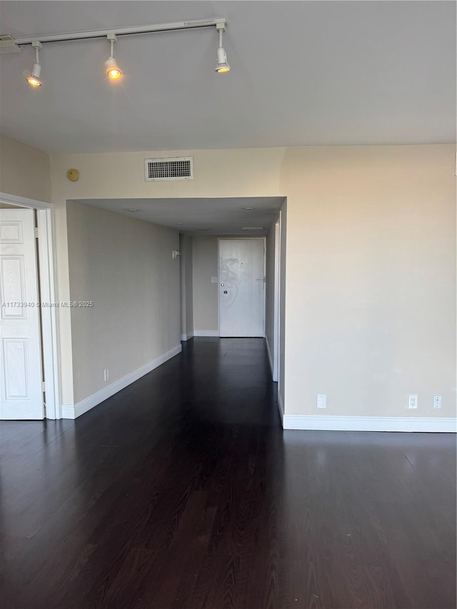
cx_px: 228
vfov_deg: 71.6
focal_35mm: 24
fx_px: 422
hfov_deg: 56.8
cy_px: 304
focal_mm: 6.76
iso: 100
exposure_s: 1/167
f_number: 1.78
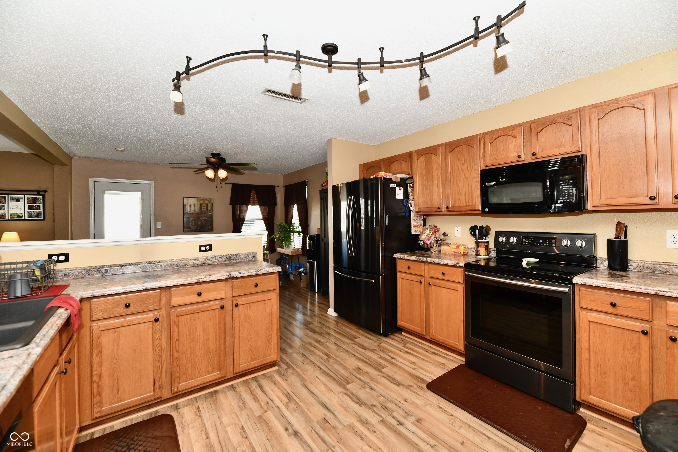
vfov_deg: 81.2
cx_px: 339
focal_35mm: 14
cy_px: 226
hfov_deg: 104.3
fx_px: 264
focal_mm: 14
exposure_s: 1/60
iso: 640
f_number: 6.3
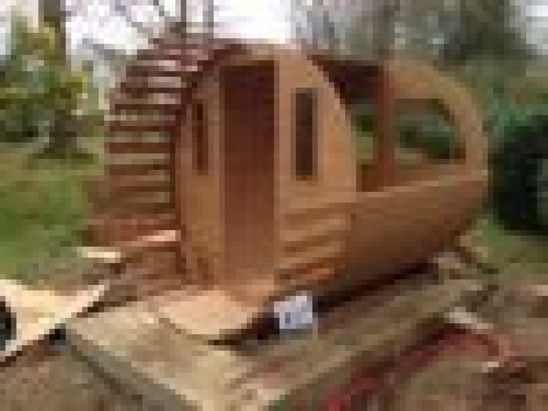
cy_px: 206
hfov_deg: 55.4
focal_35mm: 33
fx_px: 522
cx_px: 274
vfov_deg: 42.9
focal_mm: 4.12
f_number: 2.4
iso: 50
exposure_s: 1/263
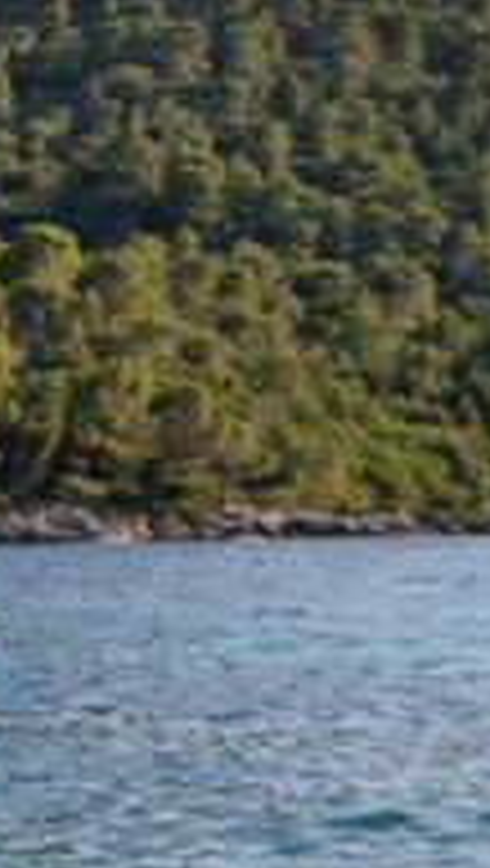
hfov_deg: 7.6
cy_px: 112
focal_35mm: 143
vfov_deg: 14.9
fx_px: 3293
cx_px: -926
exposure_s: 1/1000
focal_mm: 22
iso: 400
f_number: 4.5
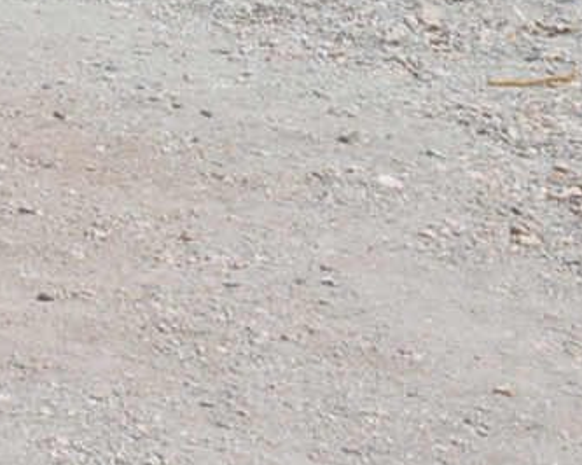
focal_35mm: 229
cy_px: -960
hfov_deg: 8.0
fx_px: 3942
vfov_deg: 6.2
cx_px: -687
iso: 100
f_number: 9
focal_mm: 18
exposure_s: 1/320
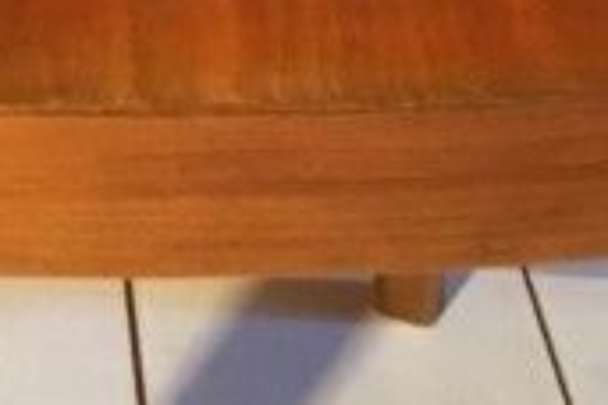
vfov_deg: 8.5
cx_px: 85
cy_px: -441
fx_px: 2550
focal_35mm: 151
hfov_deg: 13.5
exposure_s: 1/25
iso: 200
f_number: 2.4
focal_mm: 3.3
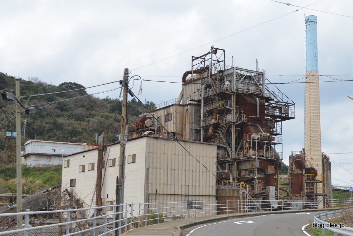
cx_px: 176
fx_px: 343
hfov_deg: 54.4
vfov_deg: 37.9
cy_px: 118
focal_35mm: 35
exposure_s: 1/80
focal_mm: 35
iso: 160
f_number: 8
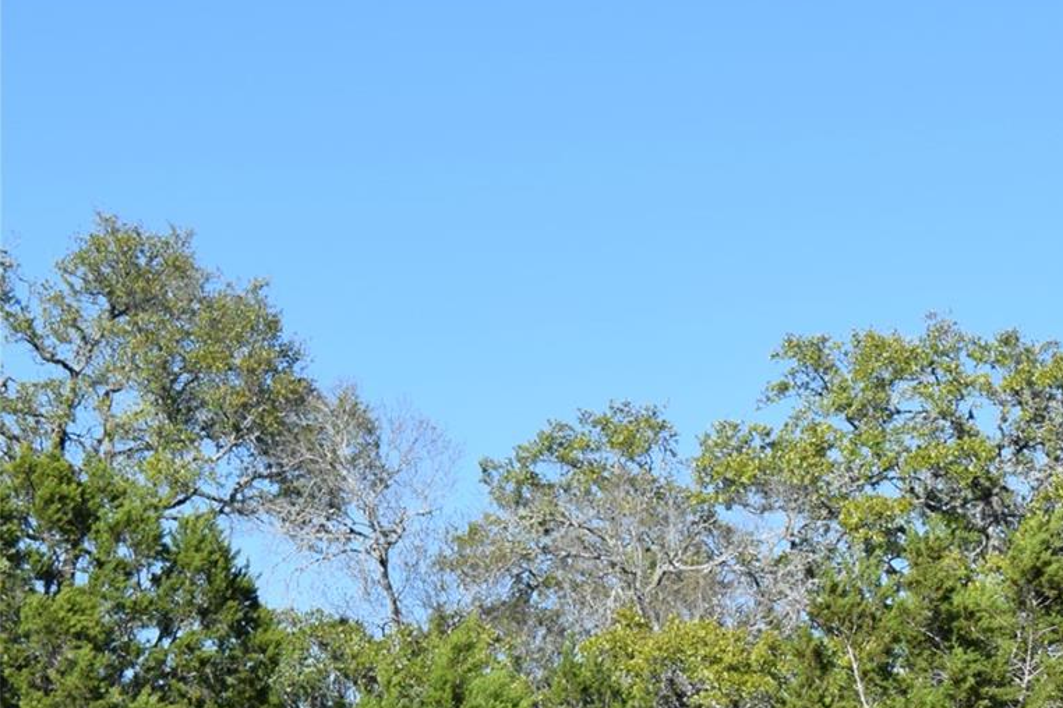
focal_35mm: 129
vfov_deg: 10.5
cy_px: 713
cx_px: 1427
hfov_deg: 15.1
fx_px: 3809
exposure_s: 1/320
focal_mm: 32
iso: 200
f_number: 9
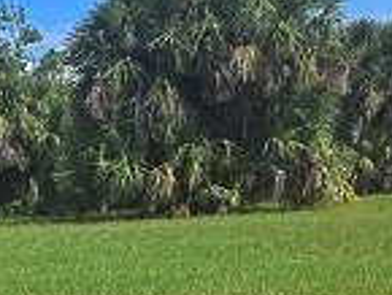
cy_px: 376
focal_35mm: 92
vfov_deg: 15.4
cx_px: -270
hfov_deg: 17.9
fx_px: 1043
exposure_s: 1/3100
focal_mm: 2.2
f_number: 2.2
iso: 50
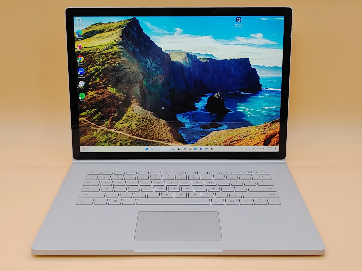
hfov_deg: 38.9
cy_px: 136
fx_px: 512
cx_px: 181
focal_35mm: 49
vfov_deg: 29.7
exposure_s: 1/117
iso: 50
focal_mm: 4.36
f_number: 1.8
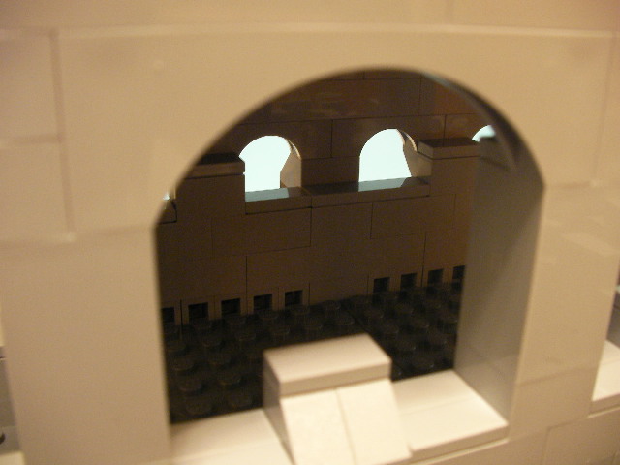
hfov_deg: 49.0
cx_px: 310
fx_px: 681
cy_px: 232
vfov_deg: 37.7
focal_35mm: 38
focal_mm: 6.3
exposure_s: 1/2.2
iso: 200
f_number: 3.5
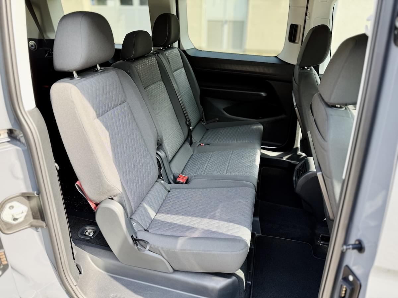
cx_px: 199
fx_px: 276
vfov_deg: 56.8
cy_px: 149
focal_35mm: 24
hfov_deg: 71.6
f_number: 1.78
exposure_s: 1/161
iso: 80
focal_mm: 6.76
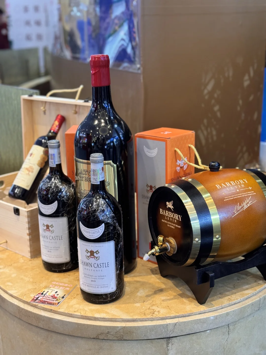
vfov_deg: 39.7
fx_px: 492
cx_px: 133
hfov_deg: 30.3
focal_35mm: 48
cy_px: 178
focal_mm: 6.76
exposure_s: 1/50
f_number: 1.78
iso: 200
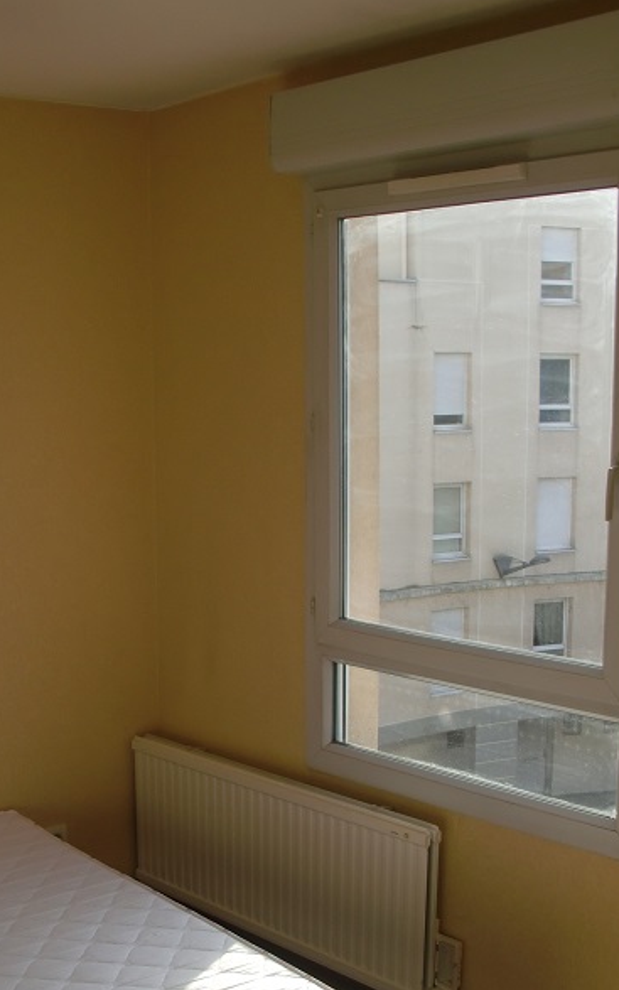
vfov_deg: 38.5
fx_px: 1403
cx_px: 172
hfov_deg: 24.7
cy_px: 641
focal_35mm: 52
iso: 64
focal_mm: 6.3
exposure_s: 1/320
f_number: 2.8
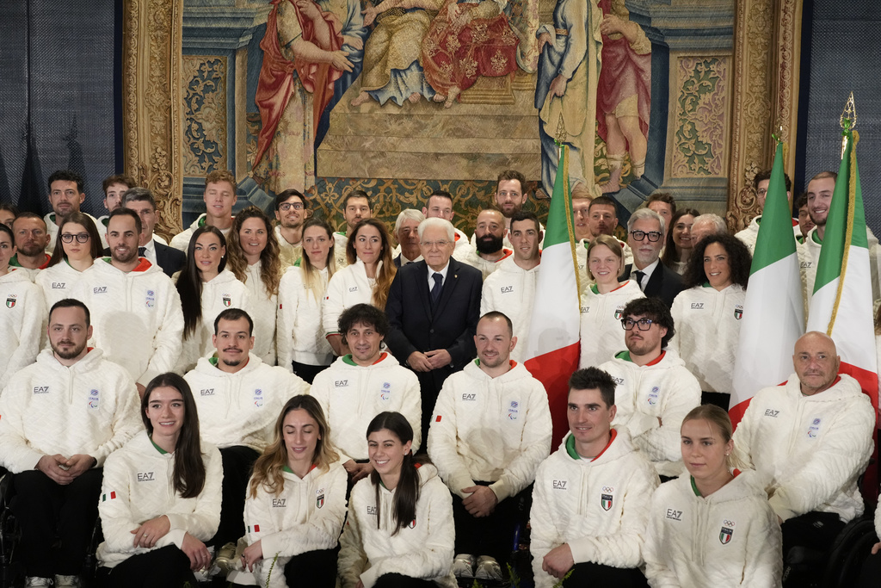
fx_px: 1003
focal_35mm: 41
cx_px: 440
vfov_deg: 32.6
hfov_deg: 47.4
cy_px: 294
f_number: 6.3
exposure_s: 1/160
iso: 4000
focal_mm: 41
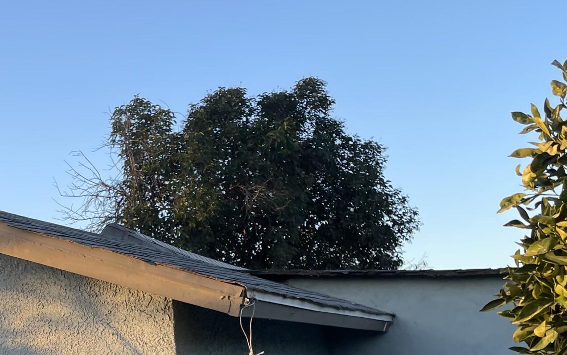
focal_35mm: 65
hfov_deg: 29.8
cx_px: 24
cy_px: 368
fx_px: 1004
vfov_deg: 19.4
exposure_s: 1/540
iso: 32
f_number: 1.6
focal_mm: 4.2
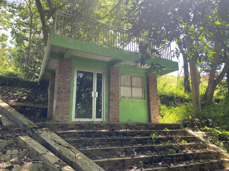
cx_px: 114
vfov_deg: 53.0
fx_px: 172
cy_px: 86
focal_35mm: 26
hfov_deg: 67.3
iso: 32
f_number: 1.8
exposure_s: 1/121
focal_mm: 4.25
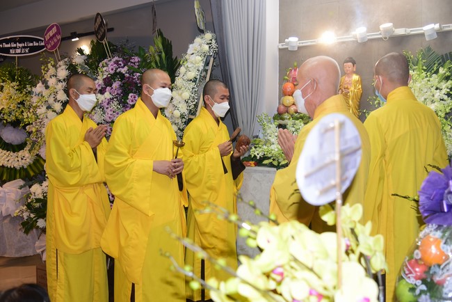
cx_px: 226
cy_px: 151
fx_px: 477
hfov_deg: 50.7
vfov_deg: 35.1
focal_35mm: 38
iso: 500
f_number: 4
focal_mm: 38
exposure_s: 1/60
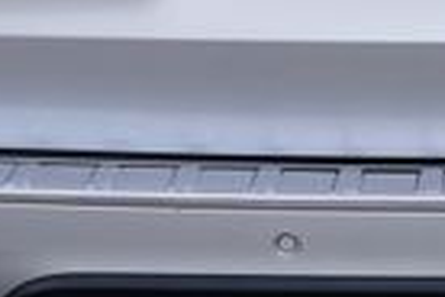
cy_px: -478
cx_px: 542
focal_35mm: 208
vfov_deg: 6.2
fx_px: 2571
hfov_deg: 9.7
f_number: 7.1
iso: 100
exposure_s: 1/200
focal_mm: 28
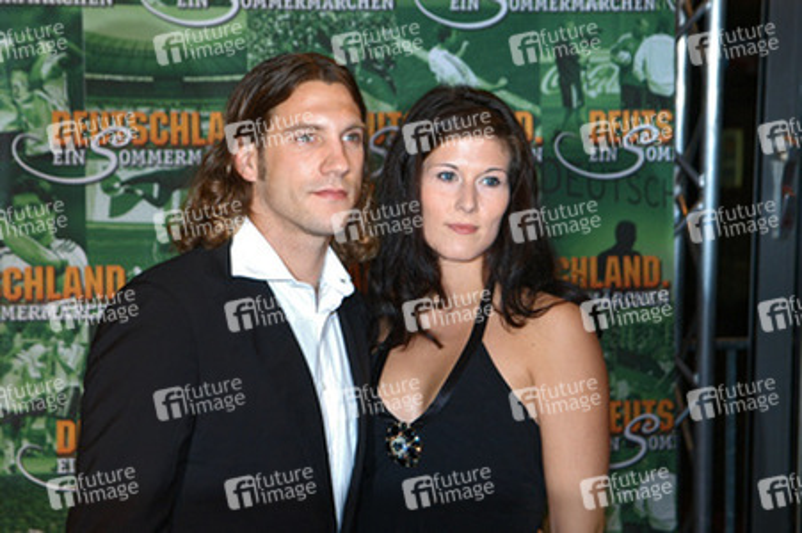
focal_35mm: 105
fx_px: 2337
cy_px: 266
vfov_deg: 13.0
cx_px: 401
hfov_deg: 19.5
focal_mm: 70
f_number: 5.3
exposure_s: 1/160
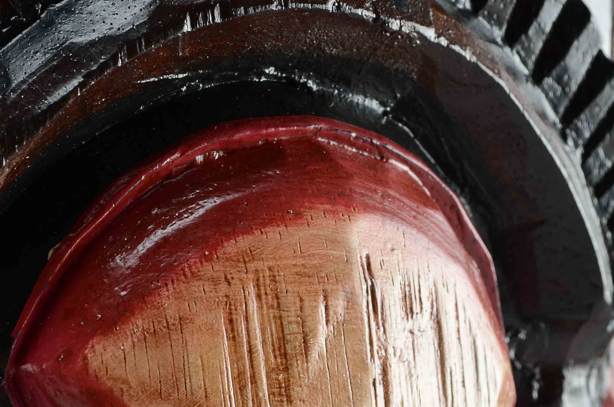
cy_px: 239
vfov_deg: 8.7
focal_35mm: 157
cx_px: 154
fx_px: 2672
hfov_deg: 13.1
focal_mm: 55
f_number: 13
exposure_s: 1/80
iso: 100
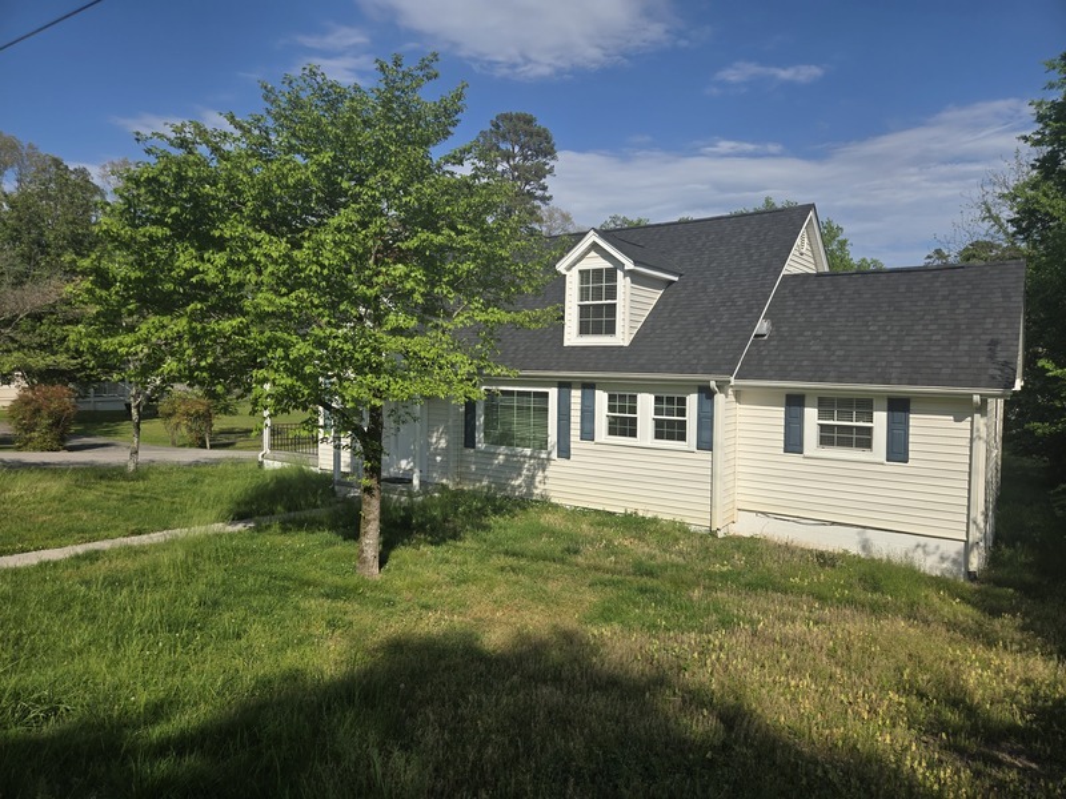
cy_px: 400
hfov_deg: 73.9
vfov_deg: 58.9
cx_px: 533
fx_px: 708
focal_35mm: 23
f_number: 1.8
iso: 25
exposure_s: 1/2953
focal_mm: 5.4
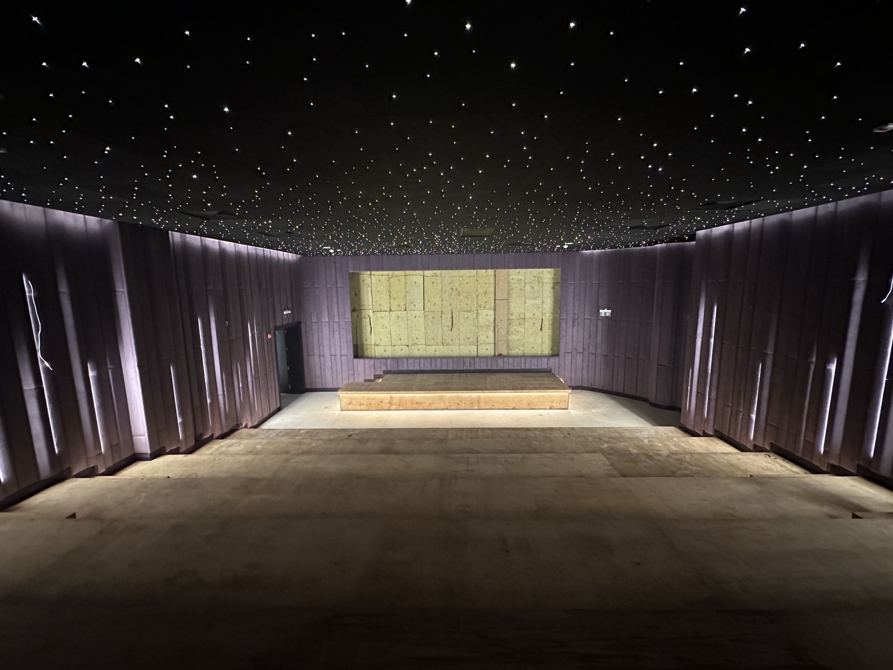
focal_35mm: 14
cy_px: 335
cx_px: 446
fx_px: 361
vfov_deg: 85.7
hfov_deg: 102.1
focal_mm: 2.22
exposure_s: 1/50
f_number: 2.2
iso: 1000
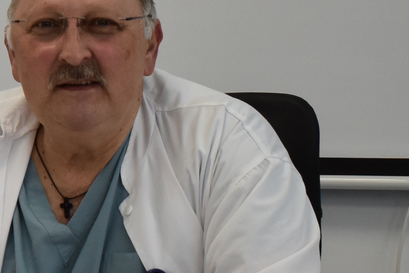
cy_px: 114
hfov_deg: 10.8
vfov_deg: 7.5
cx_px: -230
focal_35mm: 183
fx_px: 2080
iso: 450
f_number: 4.2
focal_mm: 29
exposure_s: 1/250
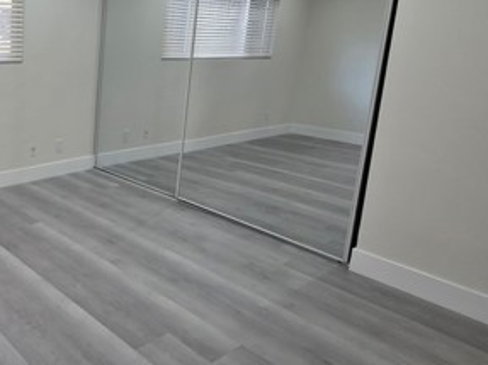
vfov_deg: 47.0
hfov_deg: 49.9
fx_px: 409
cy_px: 107
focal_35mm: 29
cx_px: -2
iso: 200
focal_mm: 2.2
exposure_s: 1/120
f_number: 1.9
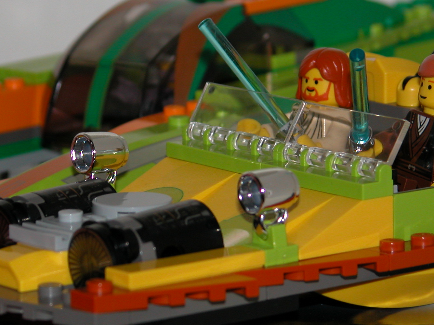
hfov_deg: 7.7
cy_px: 166
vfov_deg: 5.8
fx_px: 3222
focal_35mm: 257
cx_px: 222
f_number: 3.8
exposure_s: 1/125
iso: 100
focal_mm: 34.7
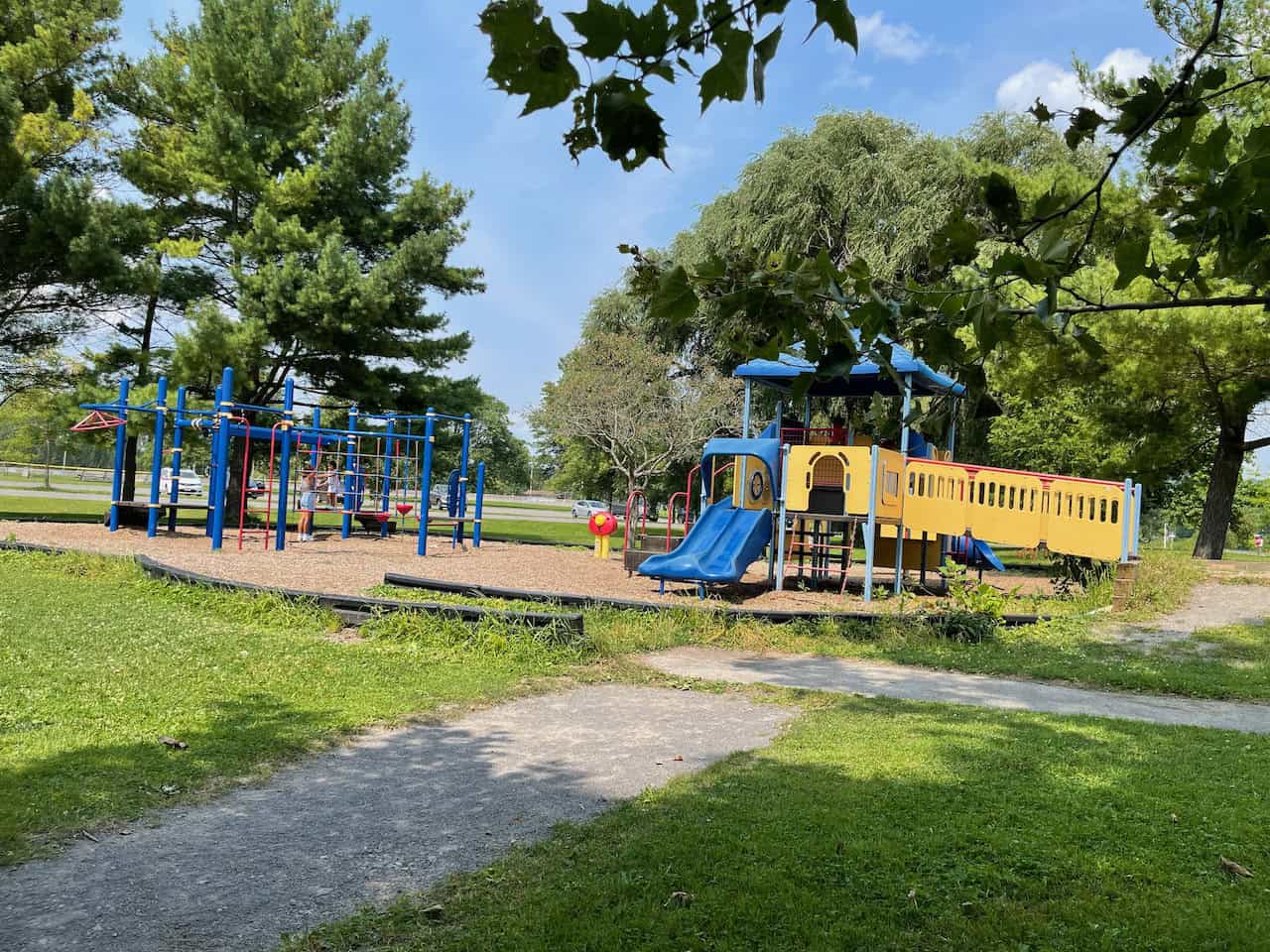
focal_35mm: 26
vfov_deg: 53.1
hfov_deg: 67.3
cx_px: 635
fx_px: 954
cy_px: 476
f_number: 1.6
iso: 32
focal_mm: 5.1
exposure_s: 1/2545
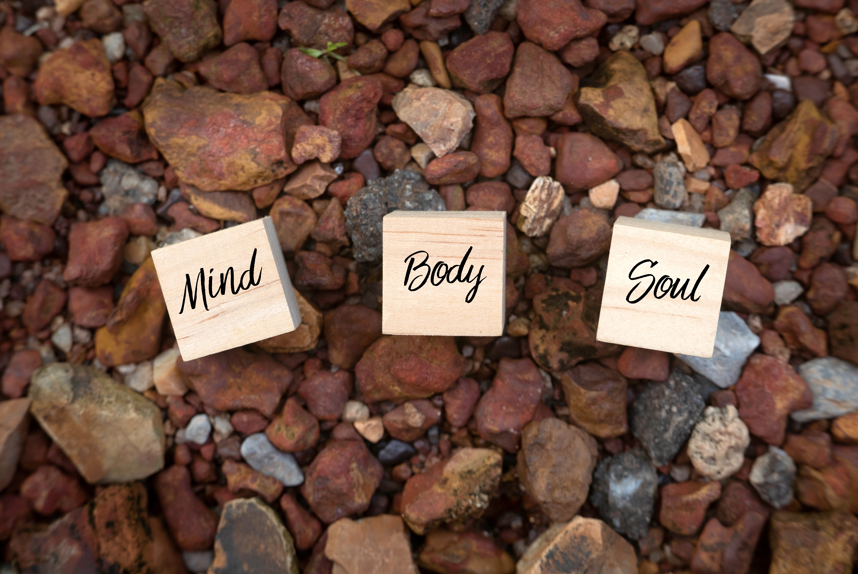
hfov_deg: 27.0
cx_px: 429
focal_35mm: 75
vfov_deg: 18.2
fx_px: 1789
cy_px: 287
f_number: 4.5
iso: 200
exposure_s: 1/125
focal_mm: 34
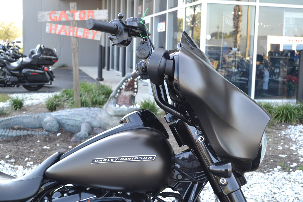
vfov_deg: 28.1
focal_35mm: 48
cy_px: 101
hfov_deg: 41.1
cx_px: 152
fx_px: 404
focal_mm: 32
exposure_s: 1/125
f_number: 5.6
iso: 400
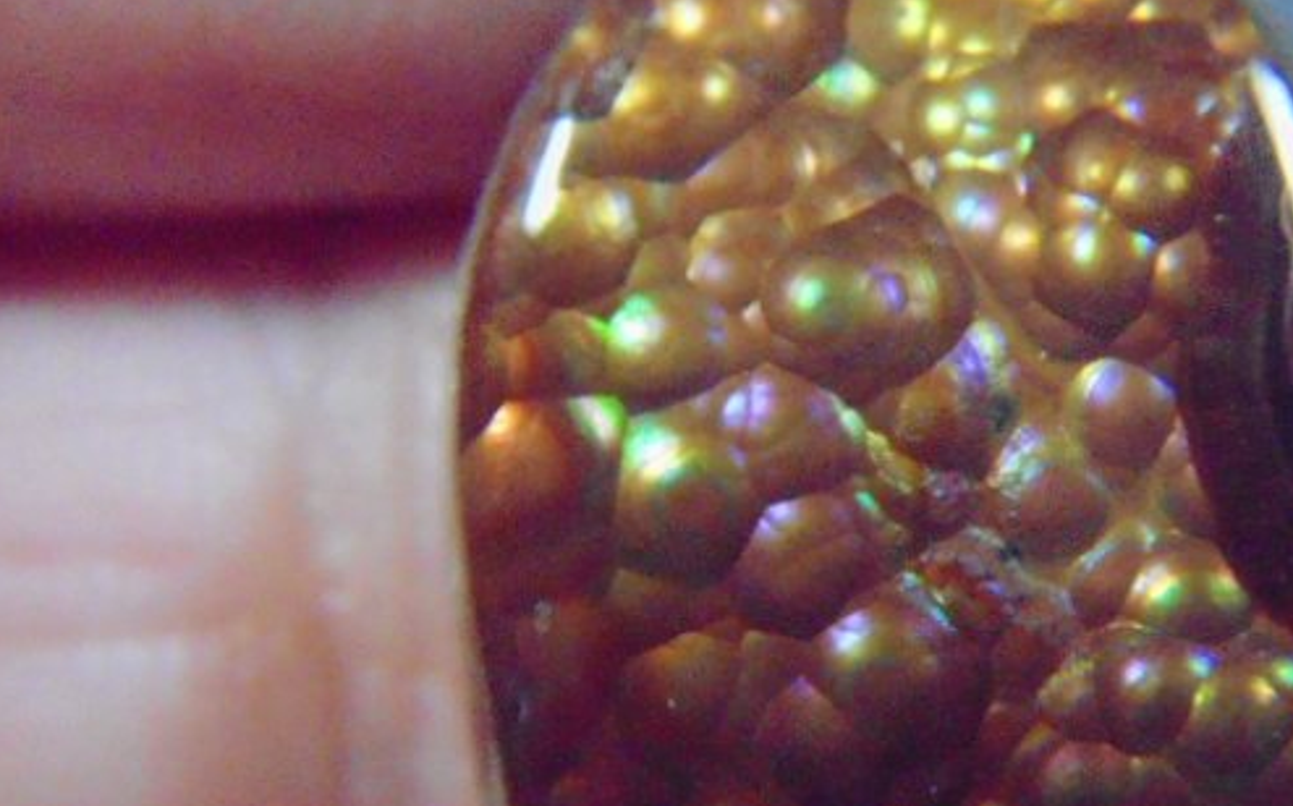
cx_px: 800
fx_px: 7395
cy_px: 543
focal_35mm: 210
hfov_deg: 10.0
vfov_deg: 6.2
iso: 1600
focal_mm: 27.8
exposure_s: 1/100
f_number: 5.2
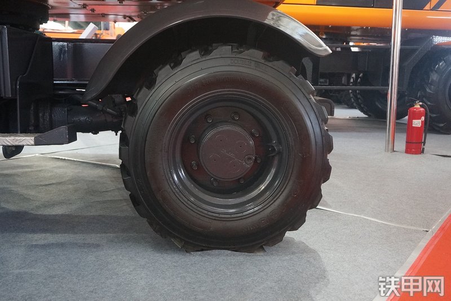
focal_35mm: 36
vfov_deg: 36.9
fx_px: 451
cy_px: 150
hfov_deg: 53.1
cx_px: 226
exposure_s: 1/50
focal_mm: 24
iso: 2500
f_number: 5
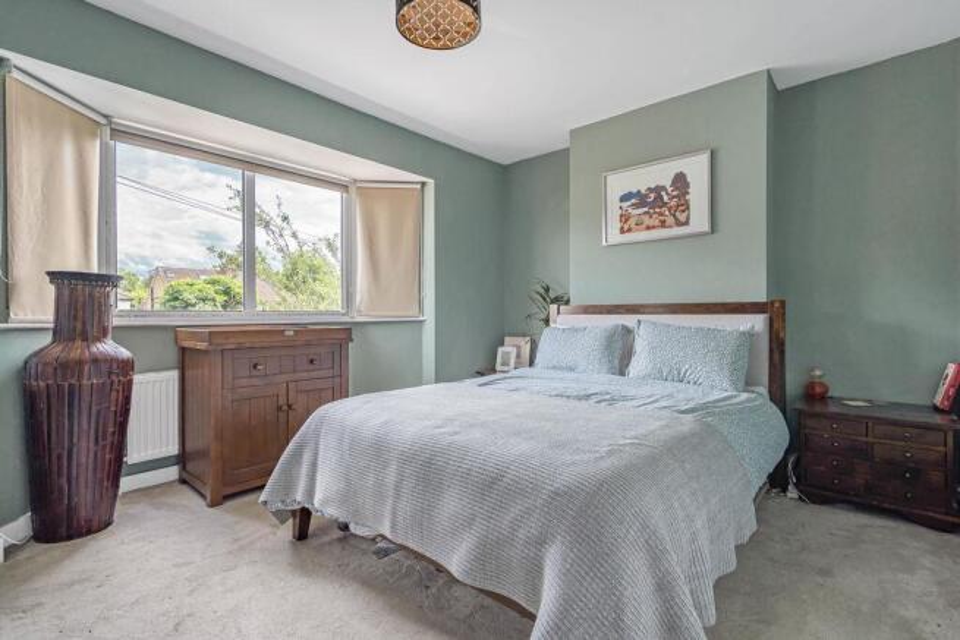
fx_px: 427
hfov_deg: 96.7
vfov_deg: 73.8
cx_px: 480
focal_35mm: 16
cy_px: 320
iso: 200
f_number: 8
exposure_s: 1/80
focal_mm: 16
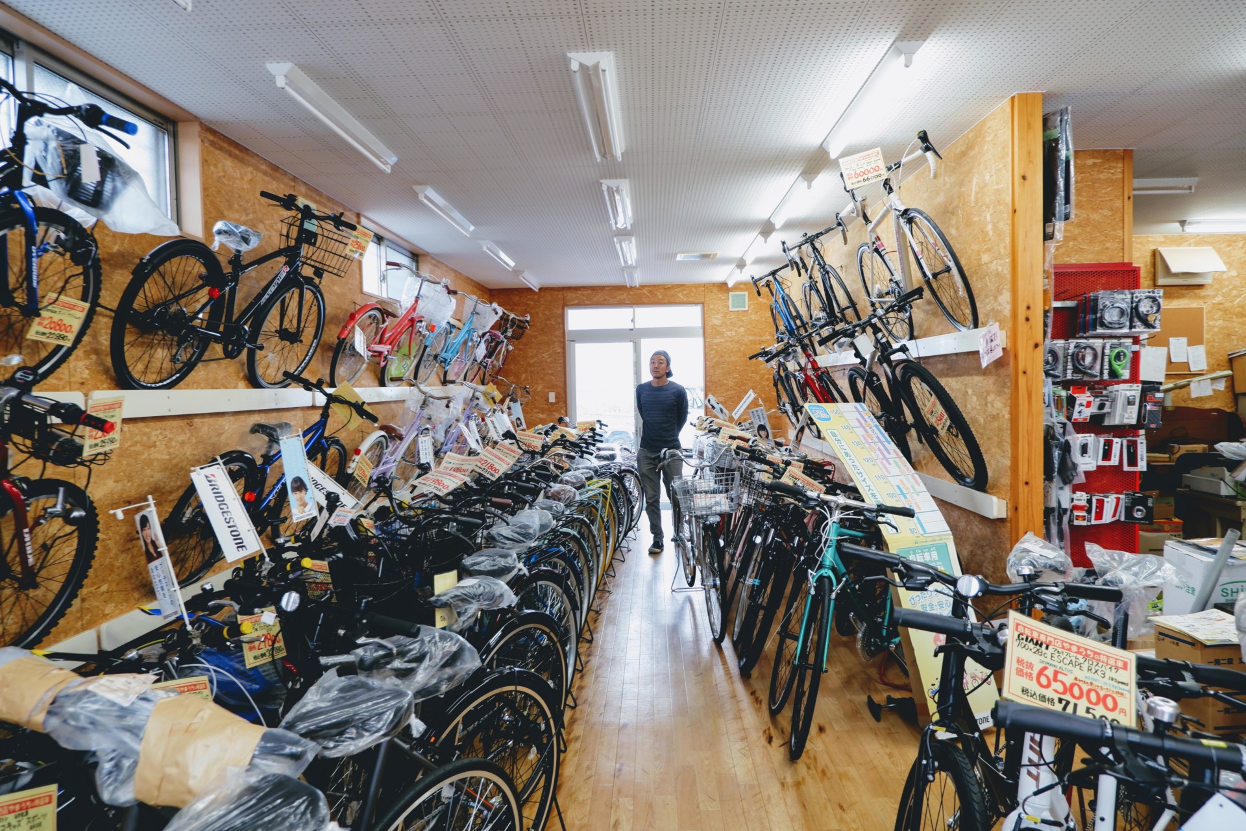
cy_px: 416
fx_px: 796
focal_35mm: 23
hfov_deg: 76.1
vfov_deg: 55.1
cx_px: 623
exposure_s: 1/40
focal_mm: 15
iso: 200
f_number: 3.5
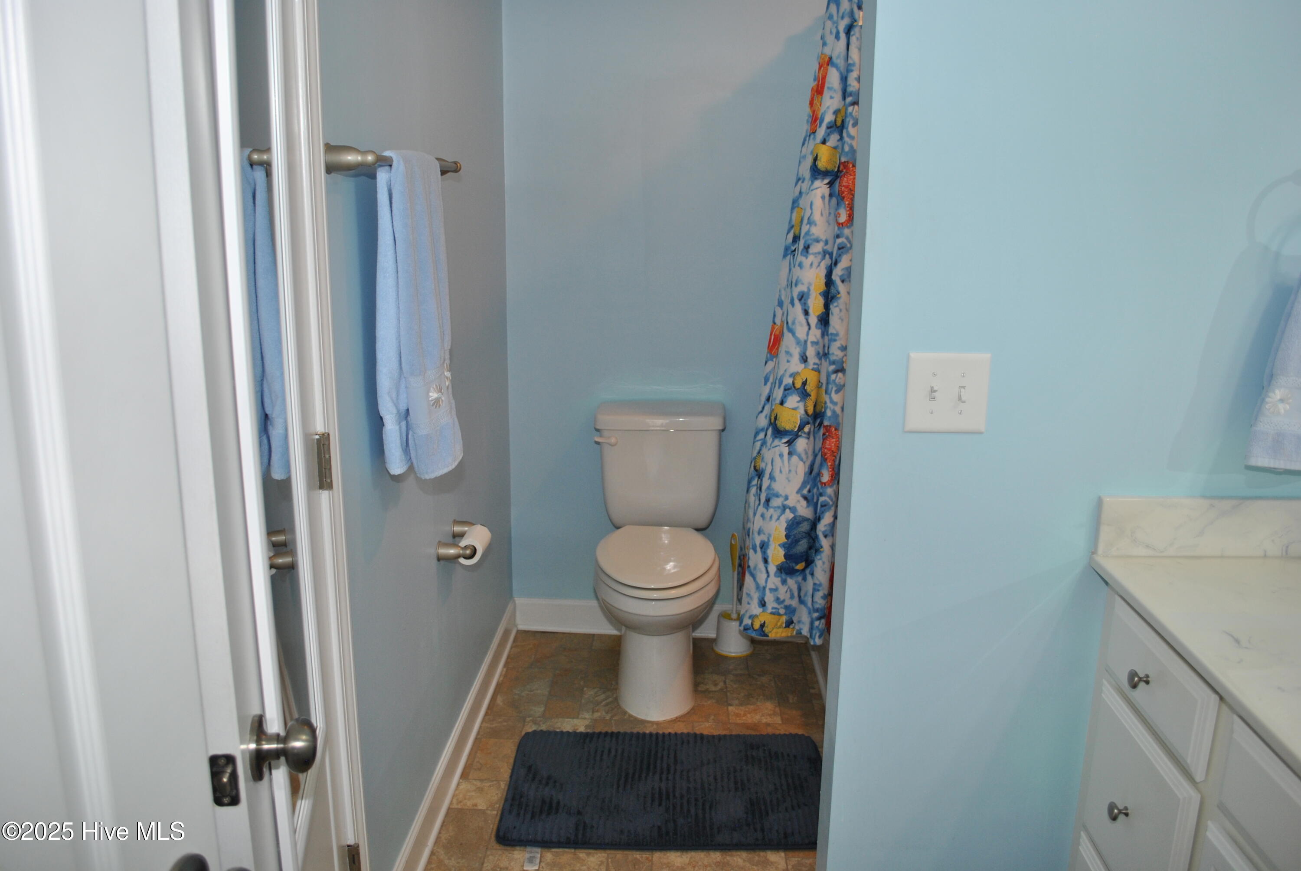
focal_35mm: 27
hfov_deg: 67.3
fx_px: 977
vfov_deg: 48.0
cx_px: 650
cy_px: 436
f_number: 4
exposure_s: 1/60
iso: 200
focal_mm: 18
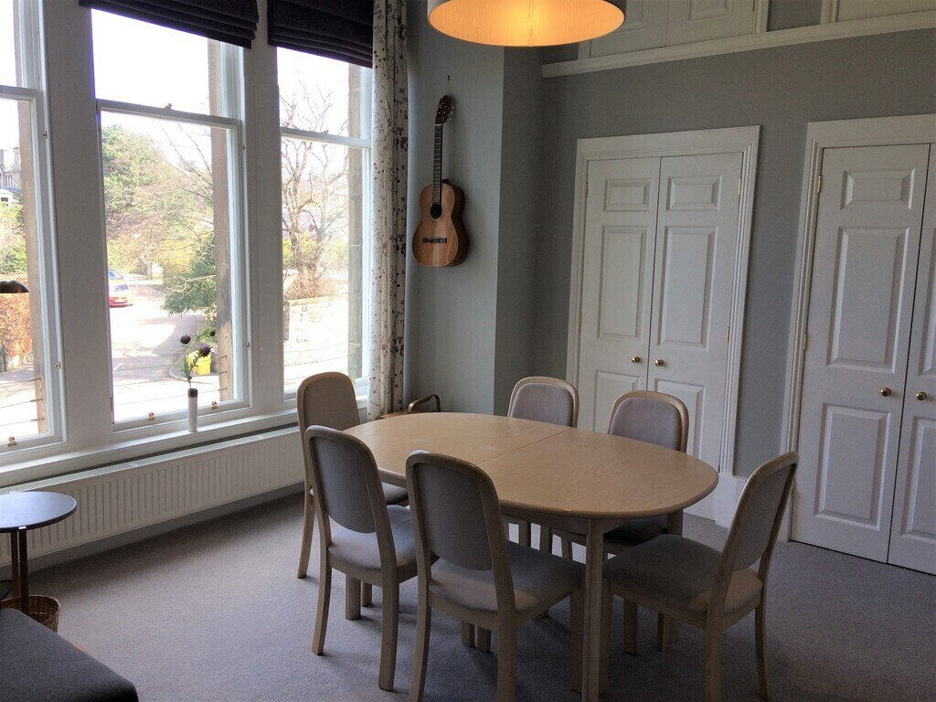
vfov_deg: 48.2
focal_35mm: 29
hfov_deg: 61.7
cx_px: 468
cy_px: 351
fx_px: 784
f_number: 2.2
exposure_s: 1/122
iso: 32
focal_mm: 4.15
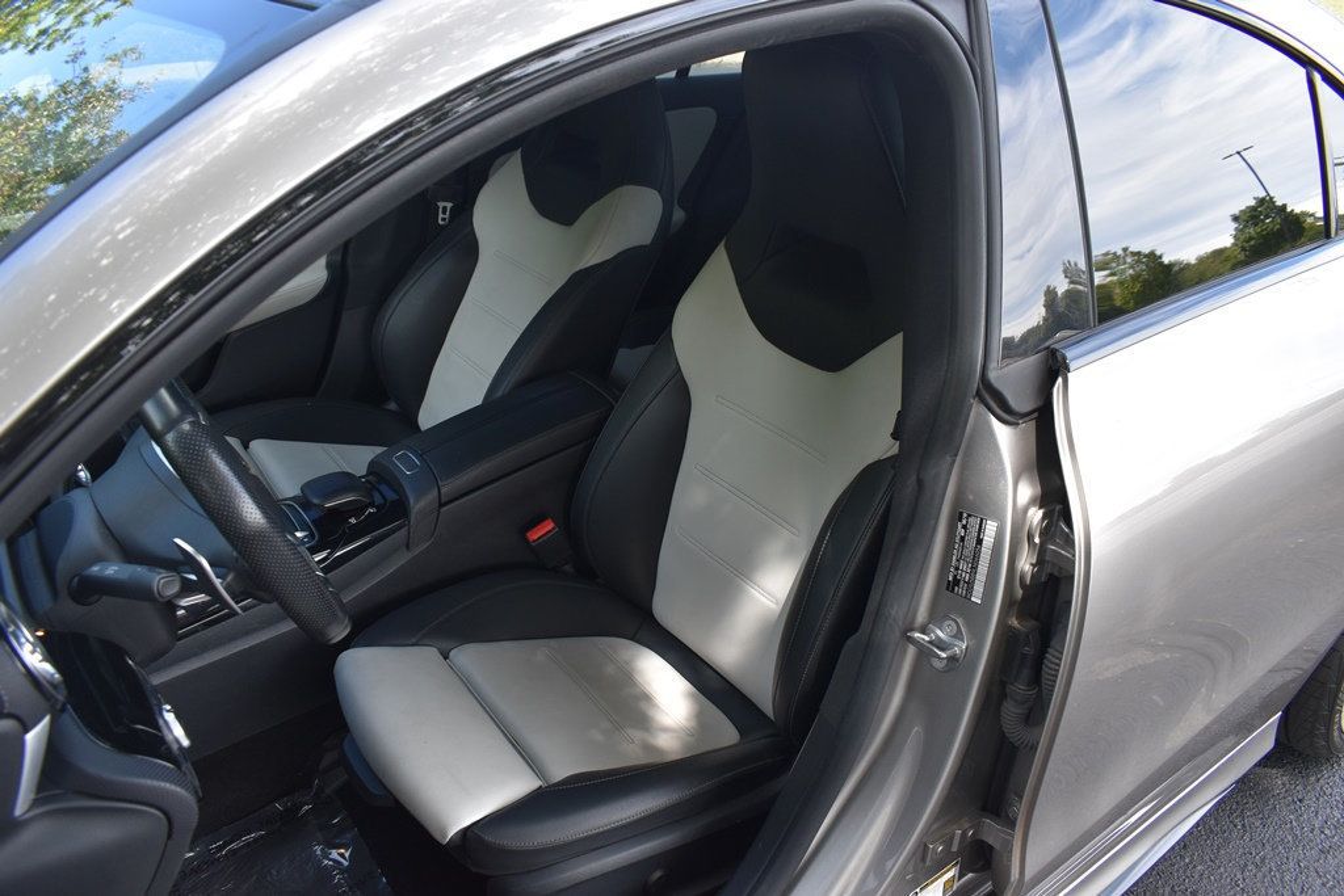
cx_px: 672
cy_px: 448
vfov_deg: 47.9
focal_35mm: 27
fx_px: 1008
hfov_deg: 67.4
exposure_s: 1/250
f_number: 5.6
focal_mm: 18
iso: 400
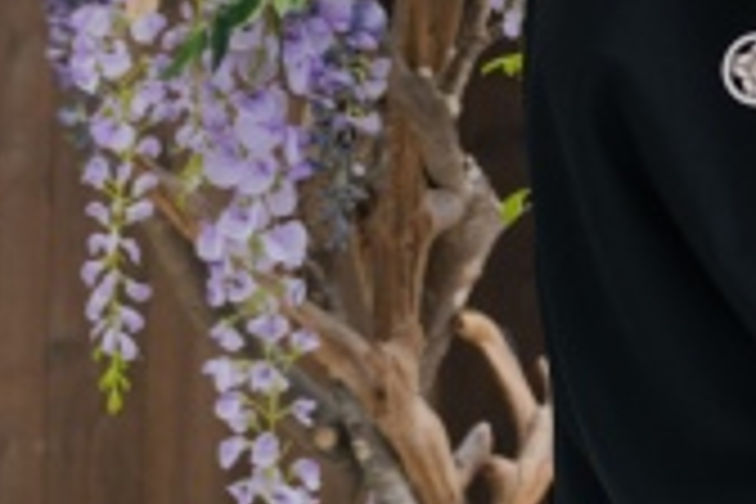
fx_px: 4200
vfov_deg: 6.7
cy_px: -457
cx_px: 1408
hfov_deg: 9.7
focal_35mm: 200
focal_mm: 42
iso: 125
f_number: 3.2
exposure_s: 1/125
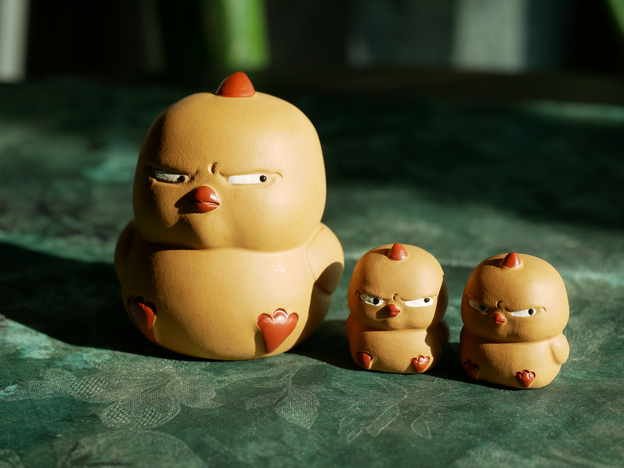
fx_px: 1623
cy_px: 234
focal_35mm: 90
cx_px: 312
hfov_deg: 21.8
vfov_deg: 16.4
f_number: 4.5
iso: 200
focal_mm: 45
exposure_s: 1/500
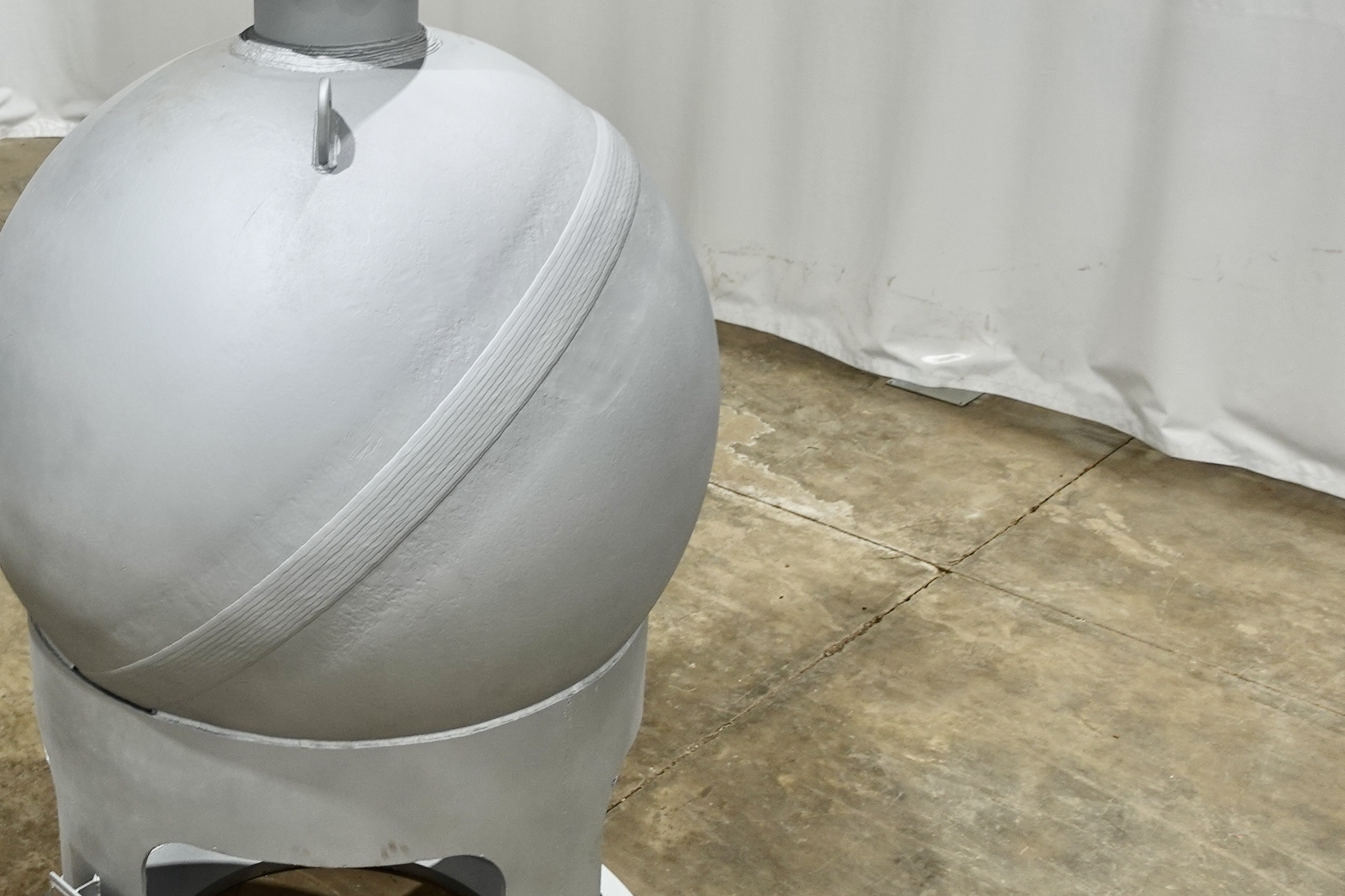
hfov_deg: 37.3
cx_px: 244
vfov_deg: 26.4
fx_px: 1905
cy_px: 331
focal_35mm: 51
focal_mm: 9.4
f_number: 2.5
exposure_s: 1/30
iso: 125
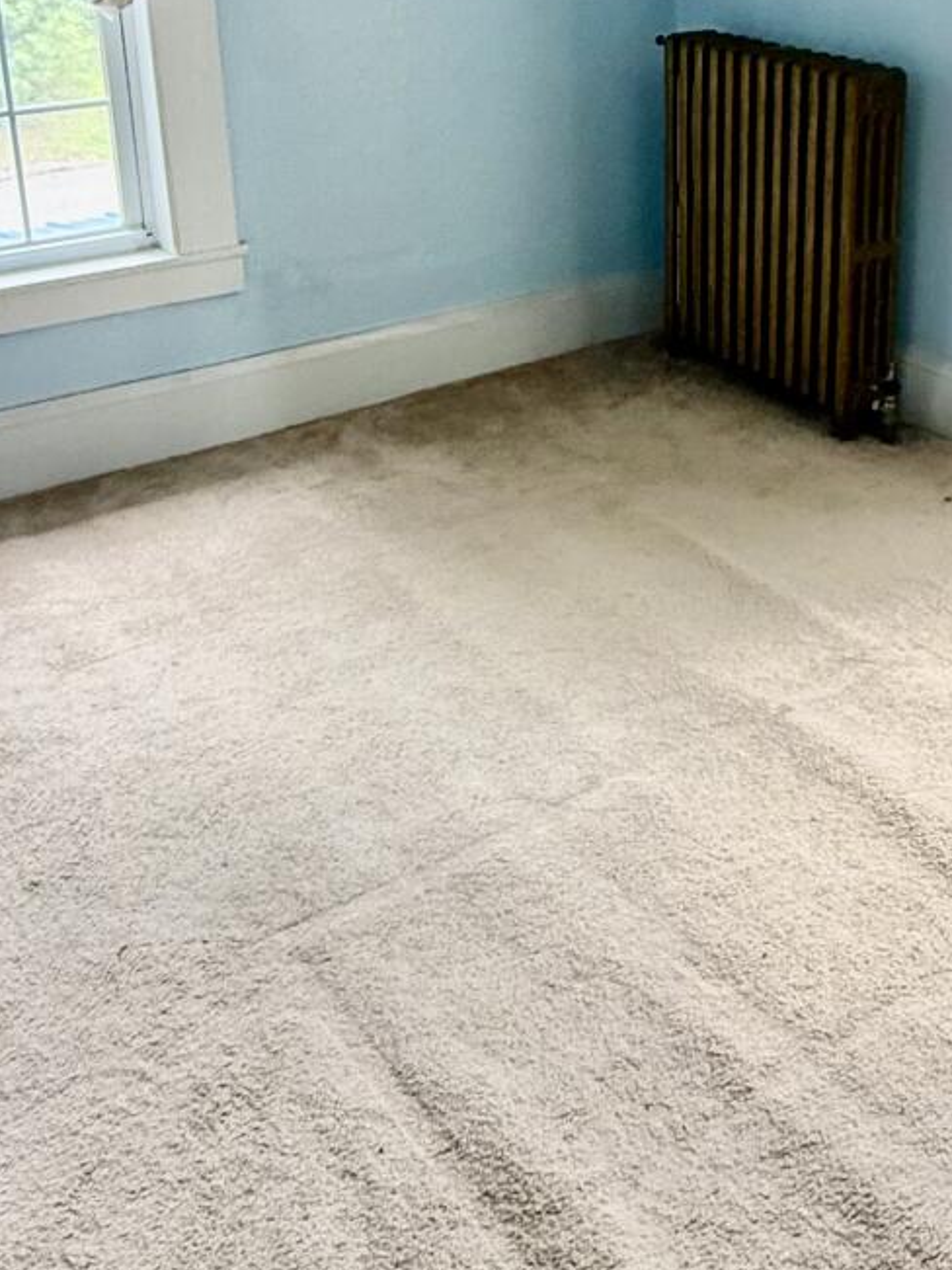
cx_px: 698
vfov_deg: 42.9
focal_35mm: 43
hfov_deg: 33.0
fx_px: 1577
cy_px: 363
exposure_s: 1/99
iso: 160
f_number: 2.2
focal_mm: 2.22
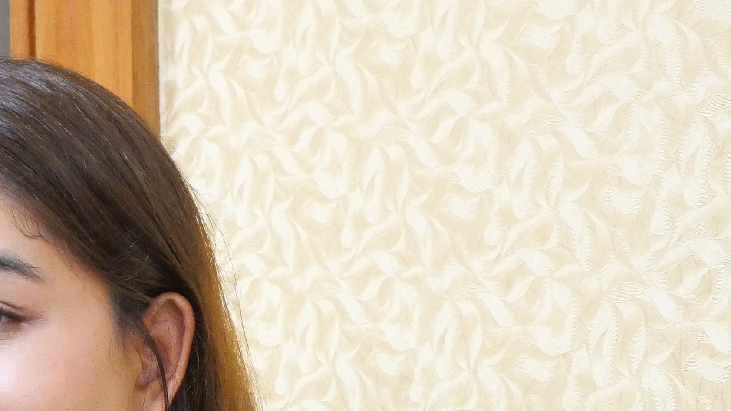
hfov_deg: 20.0
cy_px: 450
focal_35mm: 104
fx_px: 2016
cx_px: 35
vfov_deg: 11.5
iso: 3200
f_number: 7.1
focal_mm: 22
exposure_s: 1/8
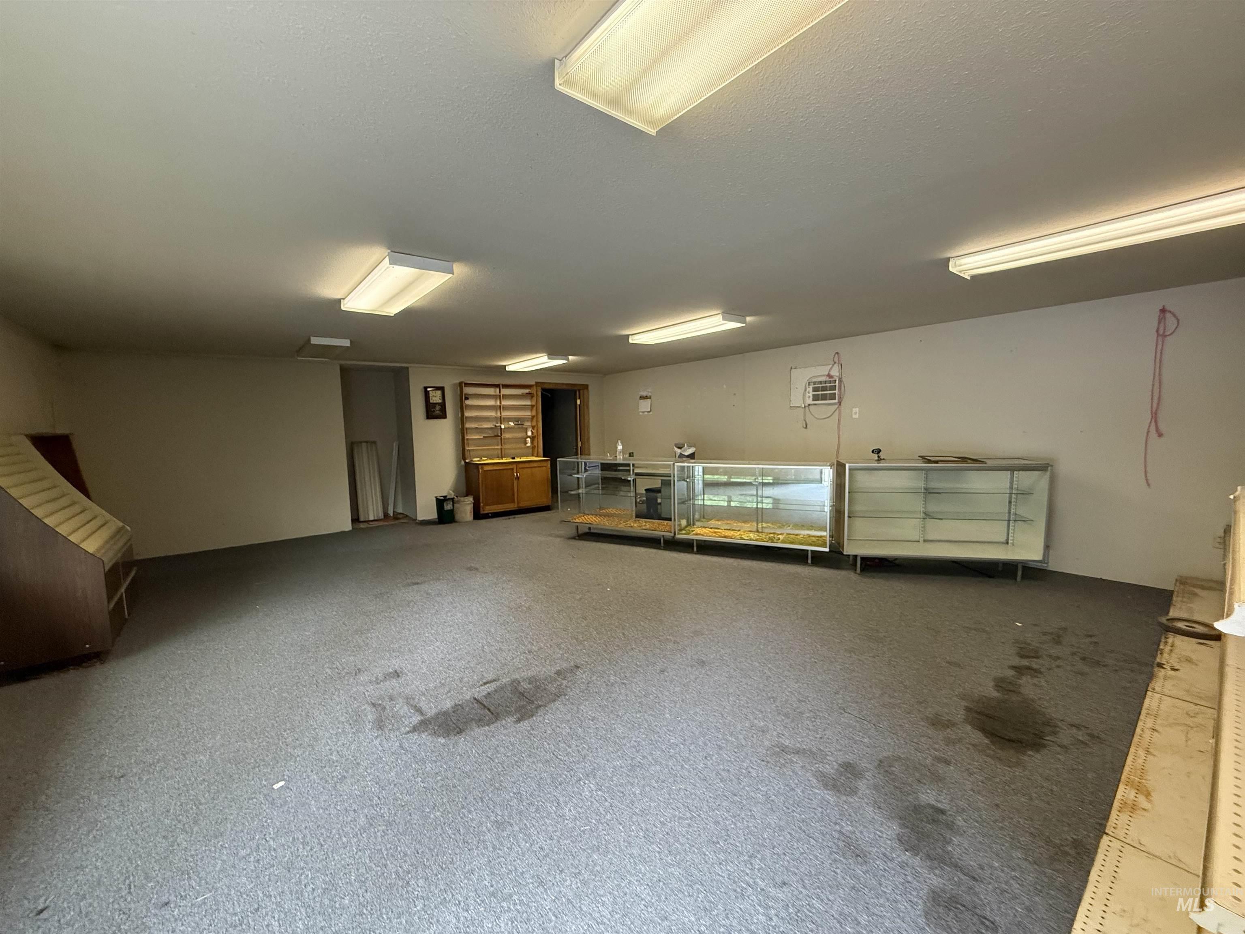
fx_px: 504
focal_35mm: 14
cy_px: 467
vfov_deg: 85.7
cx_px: 622
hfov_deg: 102.1
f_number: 2.2
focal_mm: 2.22
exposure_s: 1/120
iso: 500
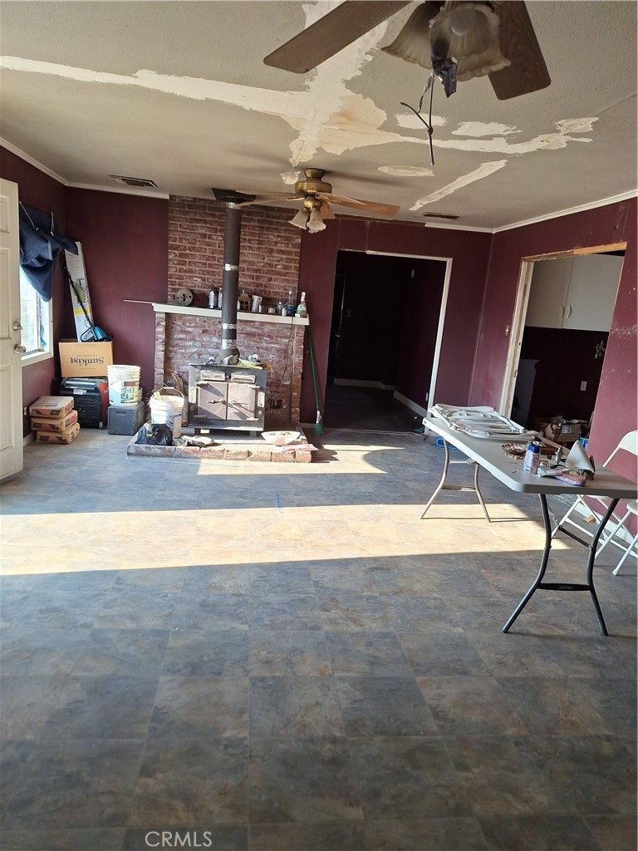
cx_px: 319
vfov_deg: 73.9
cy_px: 426
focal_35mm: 23
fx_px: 565
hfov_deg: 58.9
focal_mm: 5.54
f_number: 1.8
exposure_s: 1/244
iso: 40
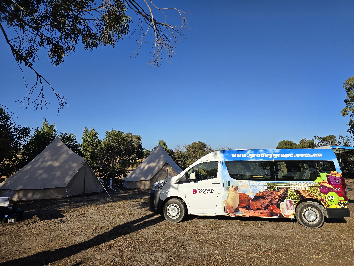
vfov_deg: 58.9
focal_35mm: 23
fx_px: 235
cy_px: 133
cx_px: 177
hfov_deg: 73.9
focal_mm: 6.3
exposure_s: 1/1047
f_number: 1.7
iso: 12
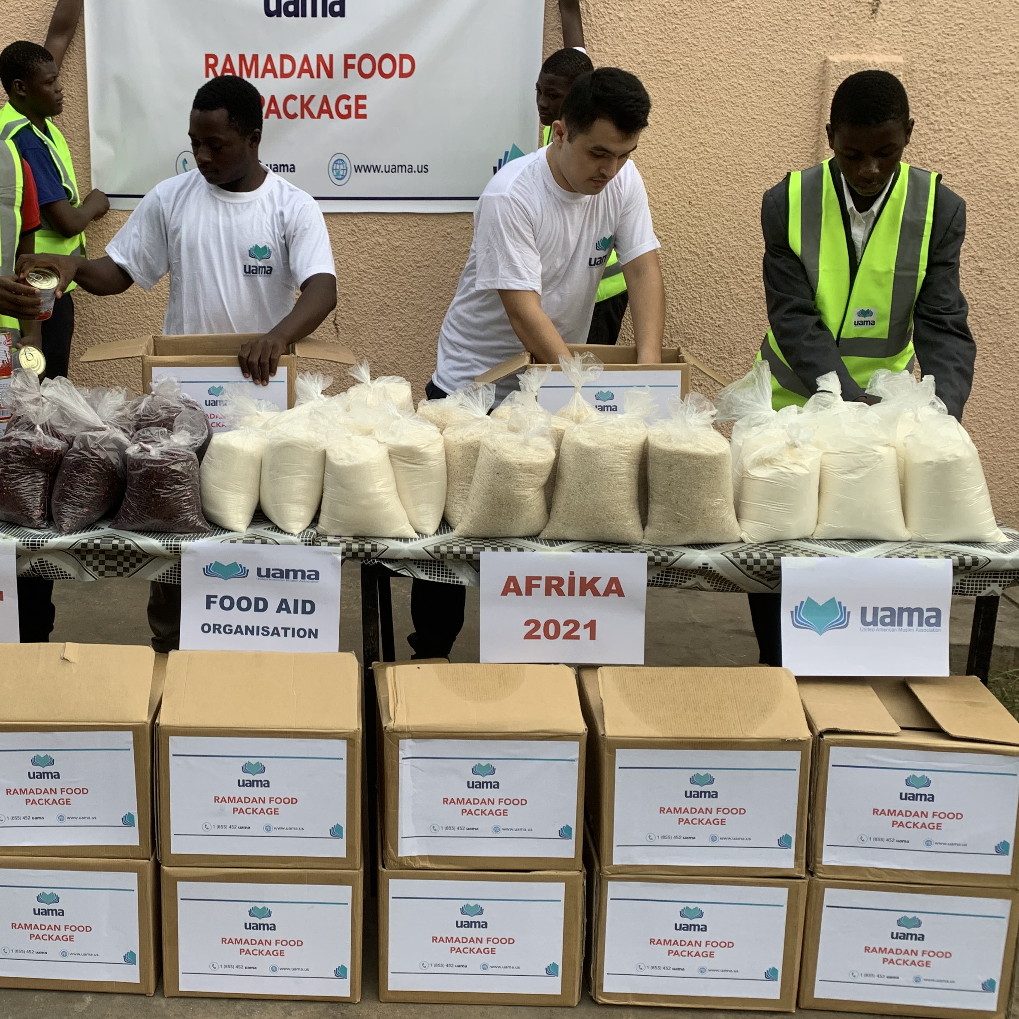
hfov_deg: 42.1
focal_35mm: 39
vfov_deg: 42.8
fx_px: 1299
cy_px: 453
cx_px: 317
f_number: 1.8
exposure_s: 1/122
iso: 32
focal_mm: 4.25
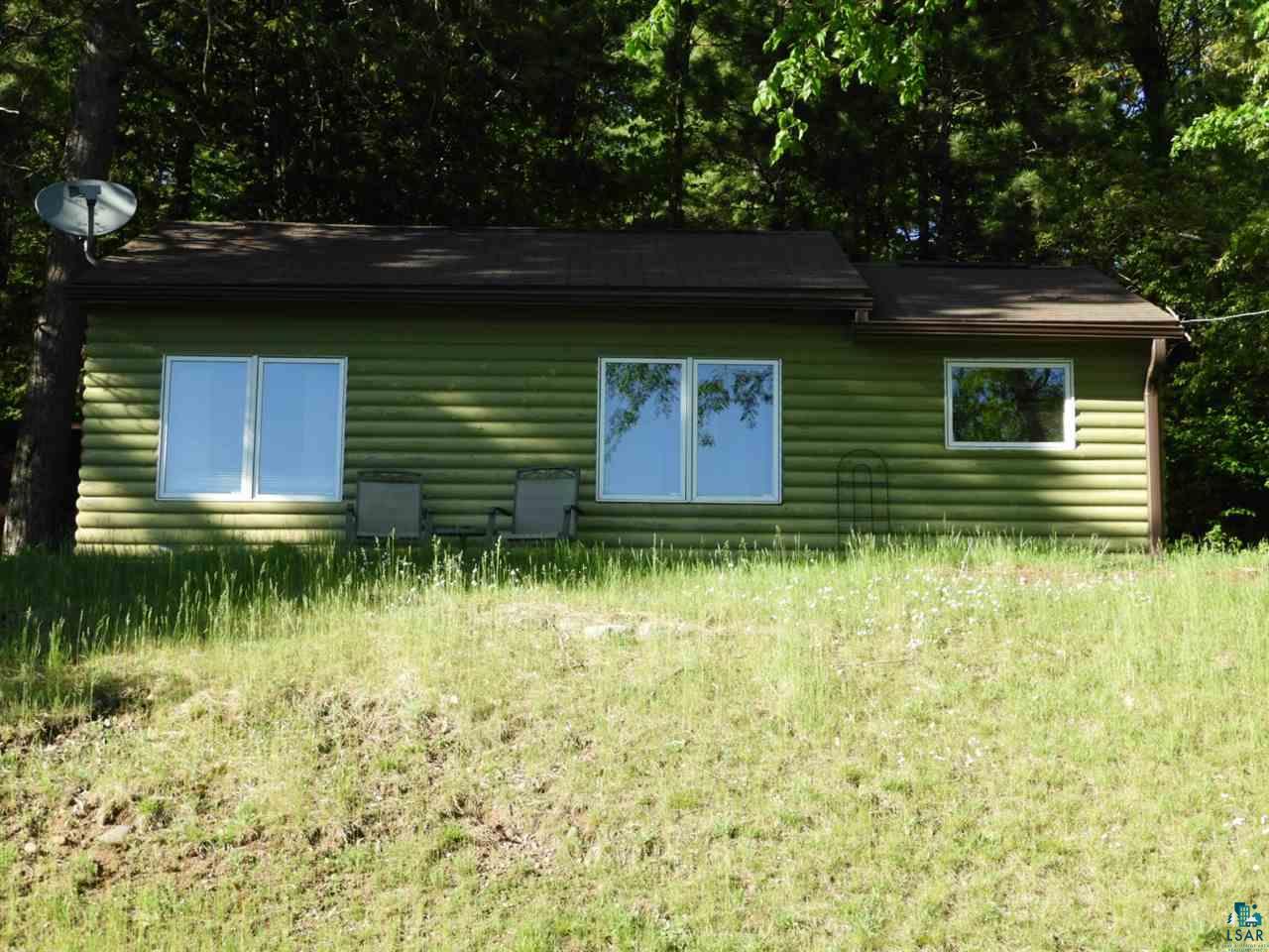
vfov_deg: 26.6
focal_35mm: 55
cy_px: 476
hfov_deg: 34.9
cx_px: 634
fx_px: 2016
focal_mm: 9.9
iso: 100
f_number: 4
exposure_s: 1/250
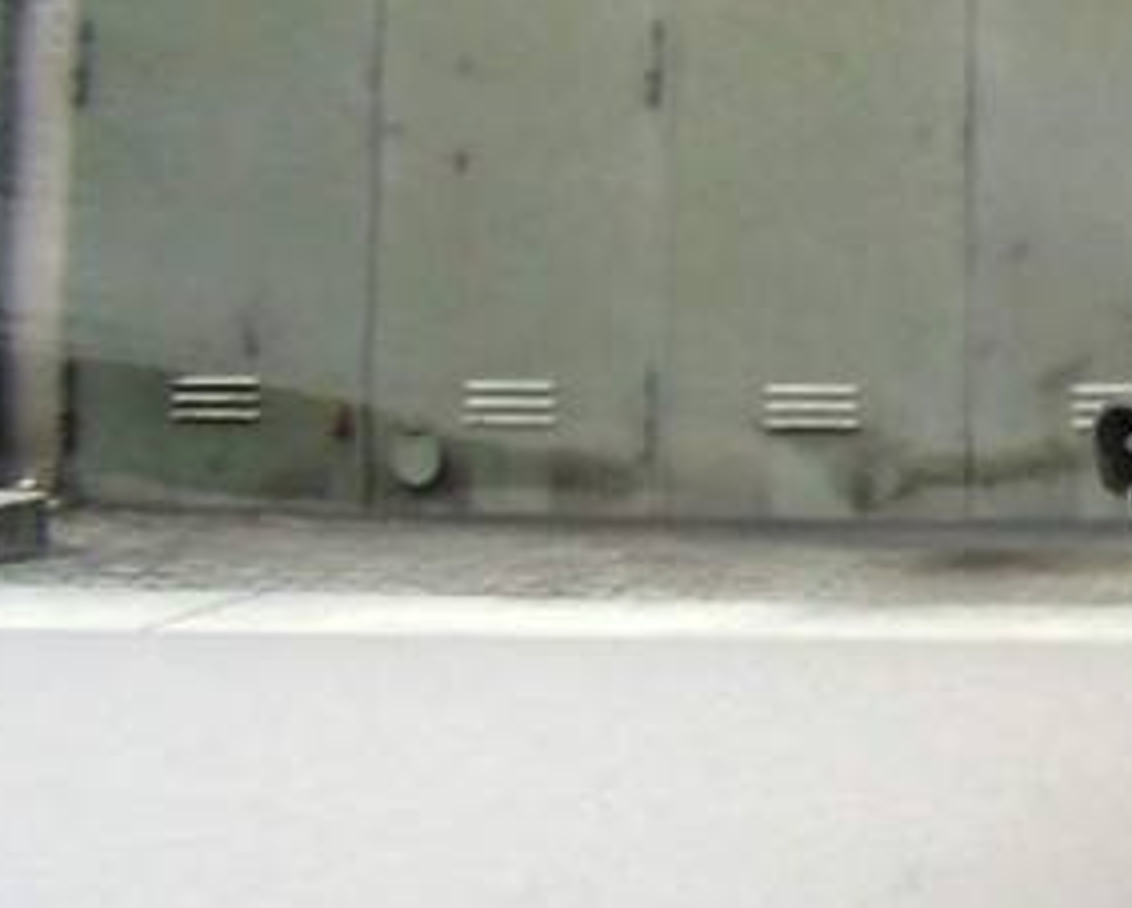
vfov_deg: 11.5
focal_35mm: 134
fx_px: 4494
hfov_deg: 13.2
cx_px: 1892
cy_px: 180
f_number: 3.5
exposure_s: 1/20.4
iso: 50
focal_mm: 6.3
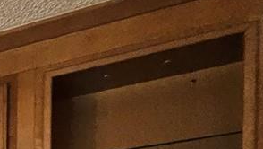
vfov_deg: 12.9
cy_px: 332
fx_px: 537
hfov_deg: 14.7
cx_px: -386
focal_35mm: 77
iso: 400
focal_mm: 1.74
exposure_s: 1/40
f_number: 2.2
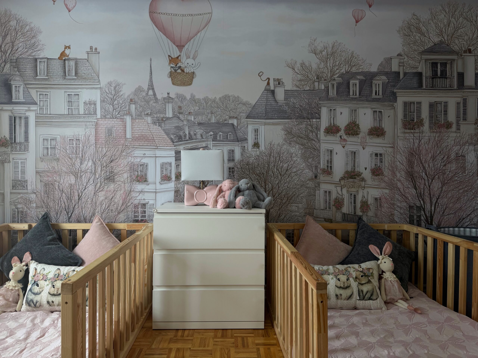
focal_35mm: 24
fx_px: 331
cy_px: 179
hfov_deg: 71.6
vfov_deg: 56.8
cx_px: 239
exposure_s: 1/120
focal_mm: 6.76
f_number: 1.78
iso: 80
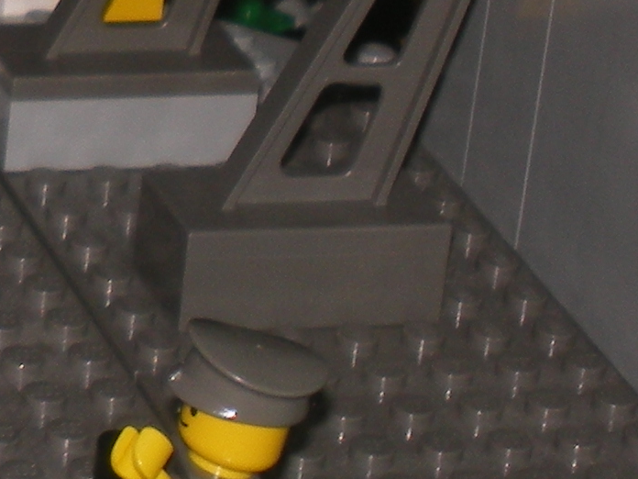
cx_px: -692
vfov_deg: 5.9
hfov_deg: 7.6
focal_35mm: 247
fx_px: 4552
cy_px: -396
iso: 64
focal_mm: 9.3
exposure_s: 1/40
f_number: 5.6
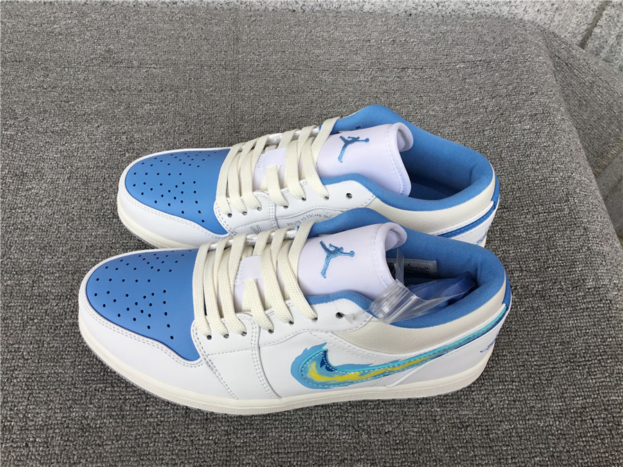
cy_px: 234
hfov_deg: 58.4
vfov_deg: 45.4
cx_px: 312
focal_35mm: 31
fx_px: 558
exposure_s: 1/100
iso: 25
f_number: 2.4
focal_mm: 3.3
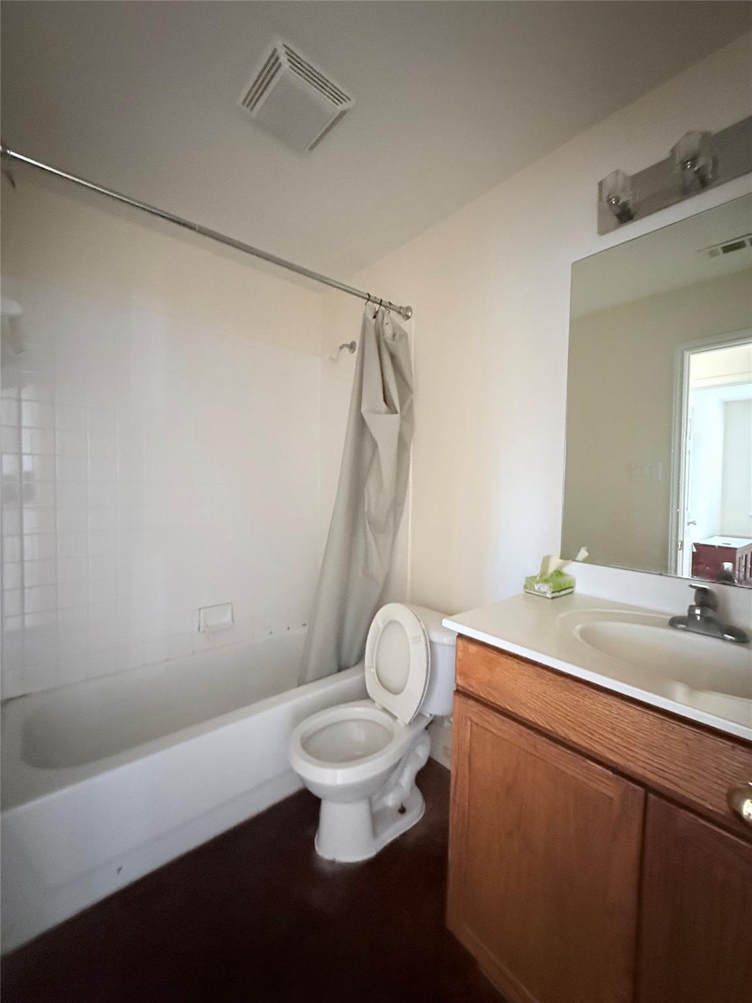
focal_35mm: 14
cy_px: 502
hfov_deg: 85.7
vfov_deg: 102.1
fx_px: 406
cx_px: 376
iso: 1600
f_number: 2.2
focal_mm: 2.22
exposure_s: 1/40
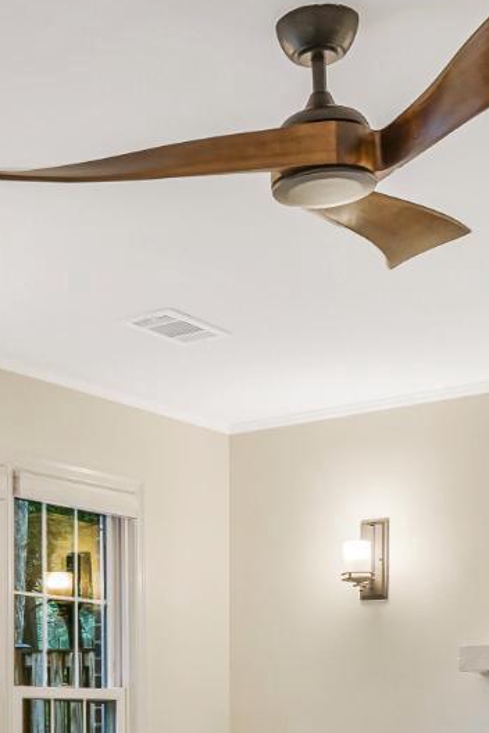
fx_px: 1263
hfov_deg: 21.4
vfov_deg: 30.2
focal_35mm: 62
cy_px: 730
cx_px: 34
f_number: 8
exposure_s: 1/10
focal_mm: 16
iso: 400
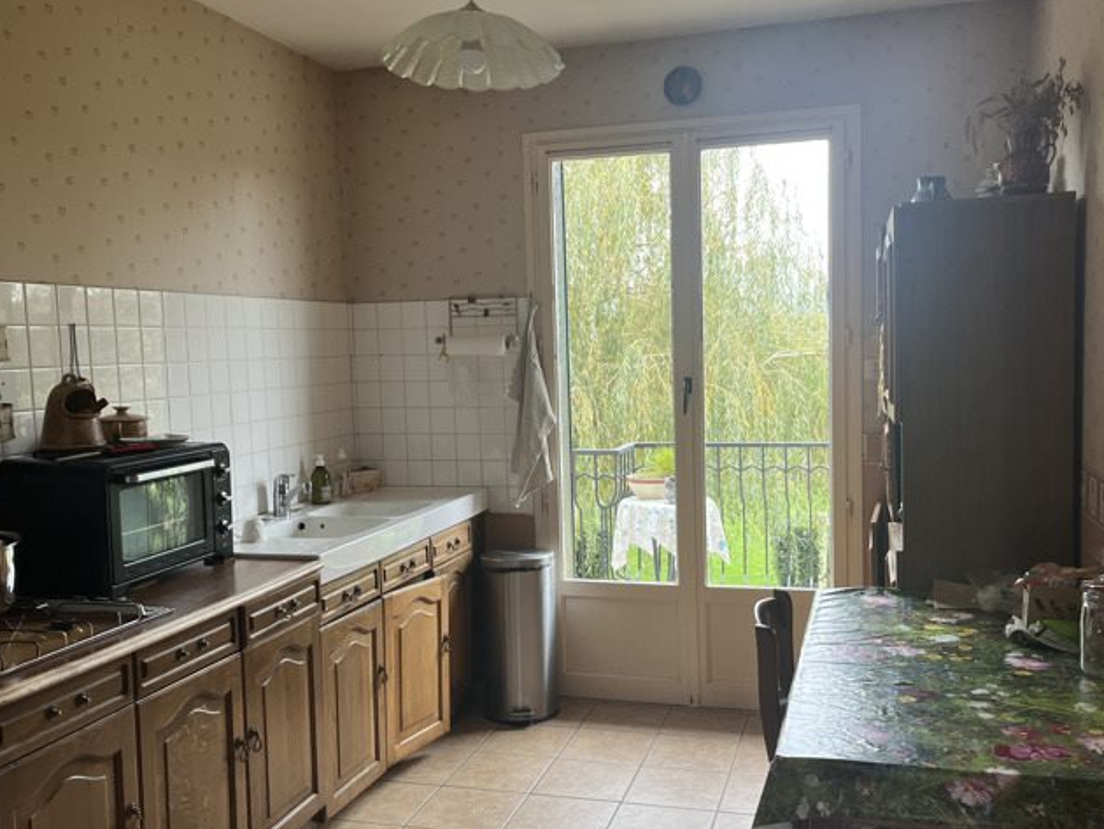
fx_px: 1053
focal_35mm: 33
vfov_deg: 42.9
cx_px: 580
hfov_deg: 55.3
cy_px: 445
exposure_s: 1/121
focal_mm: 5.1
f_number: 1.6
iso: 125
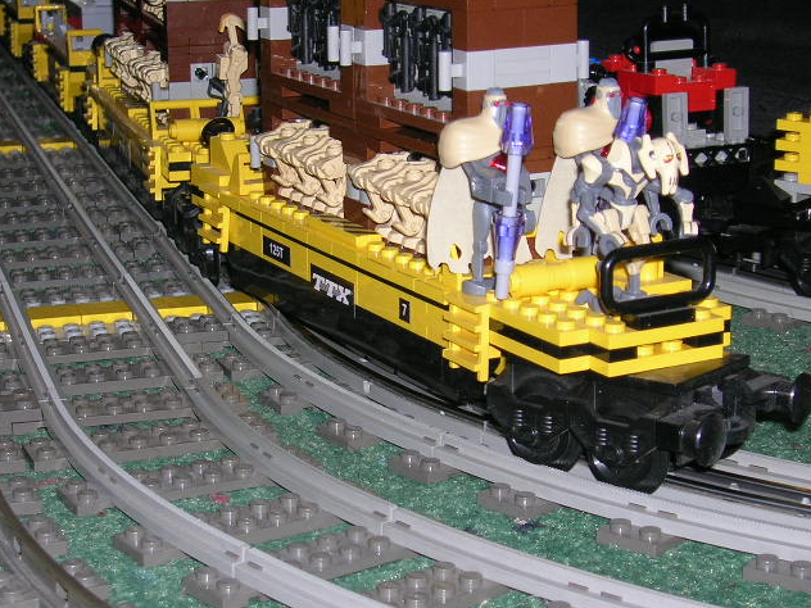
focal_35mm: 81
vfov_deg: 18.2
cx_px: 363
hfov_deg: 24.1
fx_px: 1898
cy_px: 323
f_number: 3.3
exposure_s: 1/60.1
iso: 50
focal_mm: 8.4
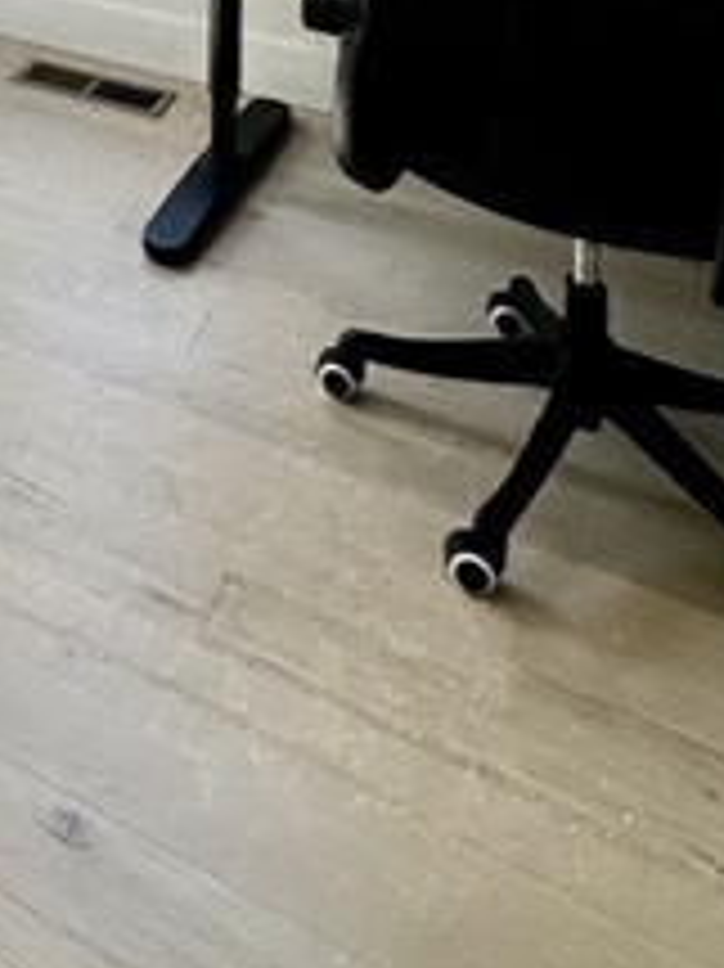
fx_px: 1396
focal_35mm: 50
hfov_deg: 25.1
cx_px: -220
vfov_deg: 26.8
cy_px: -495
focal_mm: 2.22
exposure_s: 1/208
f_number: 2.2
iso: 40
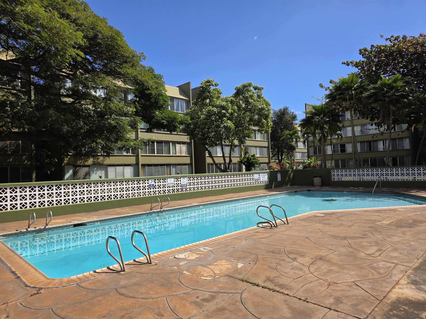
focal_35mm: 23
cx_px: 213
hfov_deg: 73.9
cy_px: 160
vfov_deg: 58.9
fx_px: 283
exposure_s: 1/6355
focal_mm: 6.3
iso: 80
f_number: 1.7
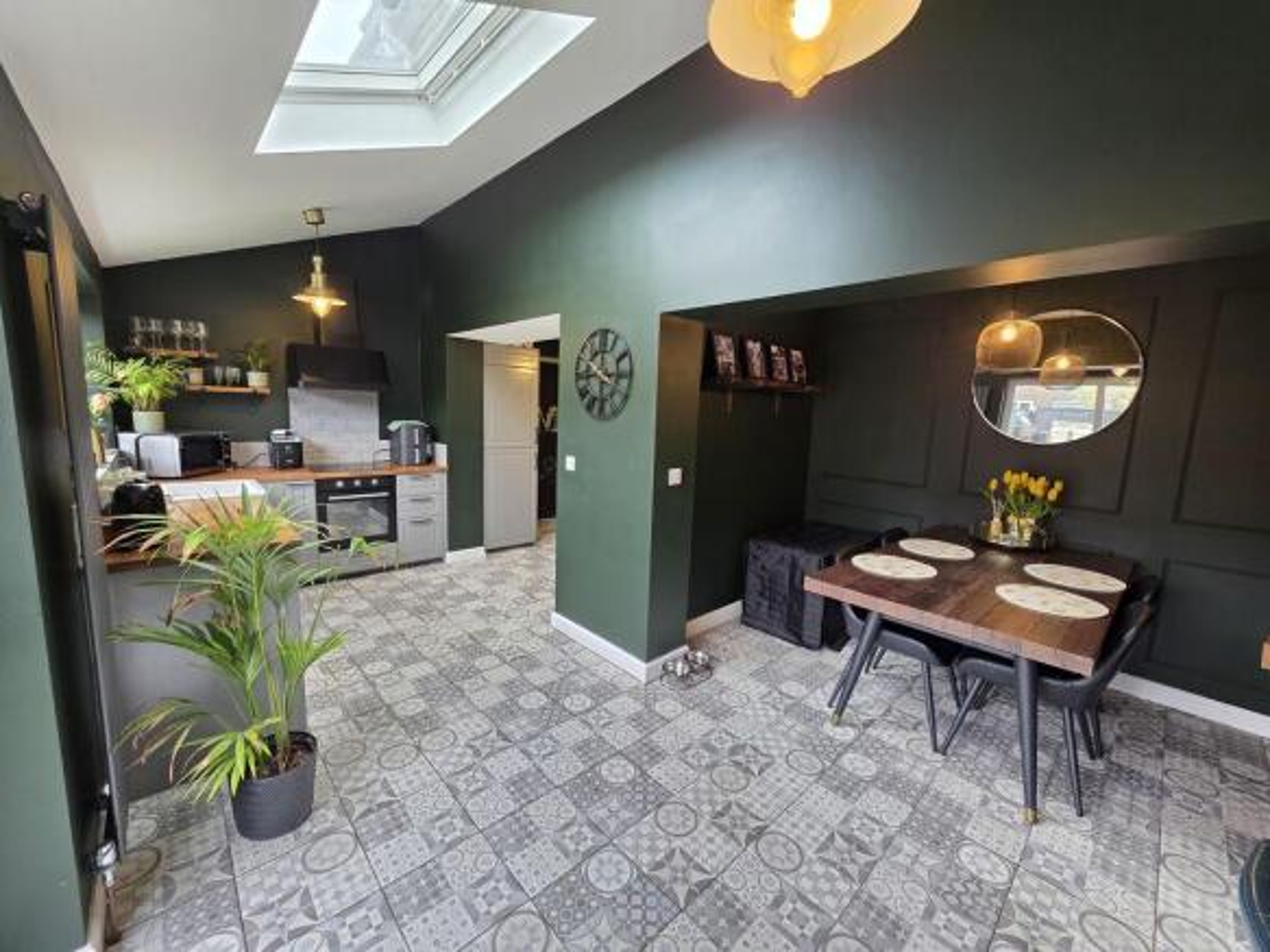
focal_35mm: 13
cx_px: 635
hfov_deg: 106.2
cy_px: 476
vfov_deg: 89.9
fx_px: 477
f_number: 1.9
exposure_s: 1/50
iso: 160
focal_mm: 2.2
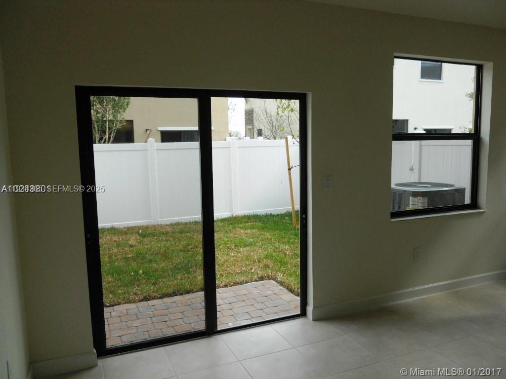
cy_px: 190
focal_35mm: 28
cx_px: 253
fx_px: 409
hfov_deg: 63.4
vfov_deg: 49.7
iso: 125
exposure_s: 1/250
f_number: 2.7
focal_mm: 5
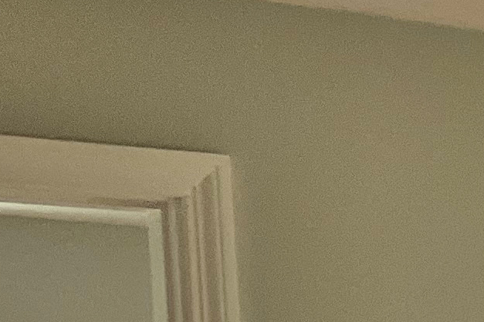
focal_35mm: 174
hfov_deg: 9.6
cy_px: 786
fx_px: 2339
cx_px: 1372
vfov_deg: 7.4
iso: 125
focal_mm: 5.7
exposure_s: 1/110
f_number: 1.5
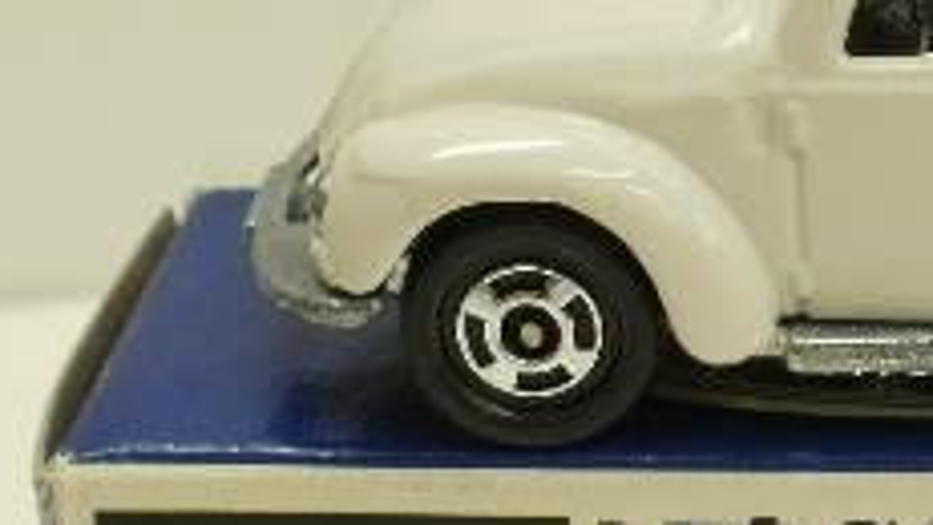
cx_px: 949
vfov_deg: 9.1
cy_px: 420
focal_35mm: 133
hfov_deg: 15.8
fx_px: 3291
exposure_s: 1/20
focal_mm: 7.7
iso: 125
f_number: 4
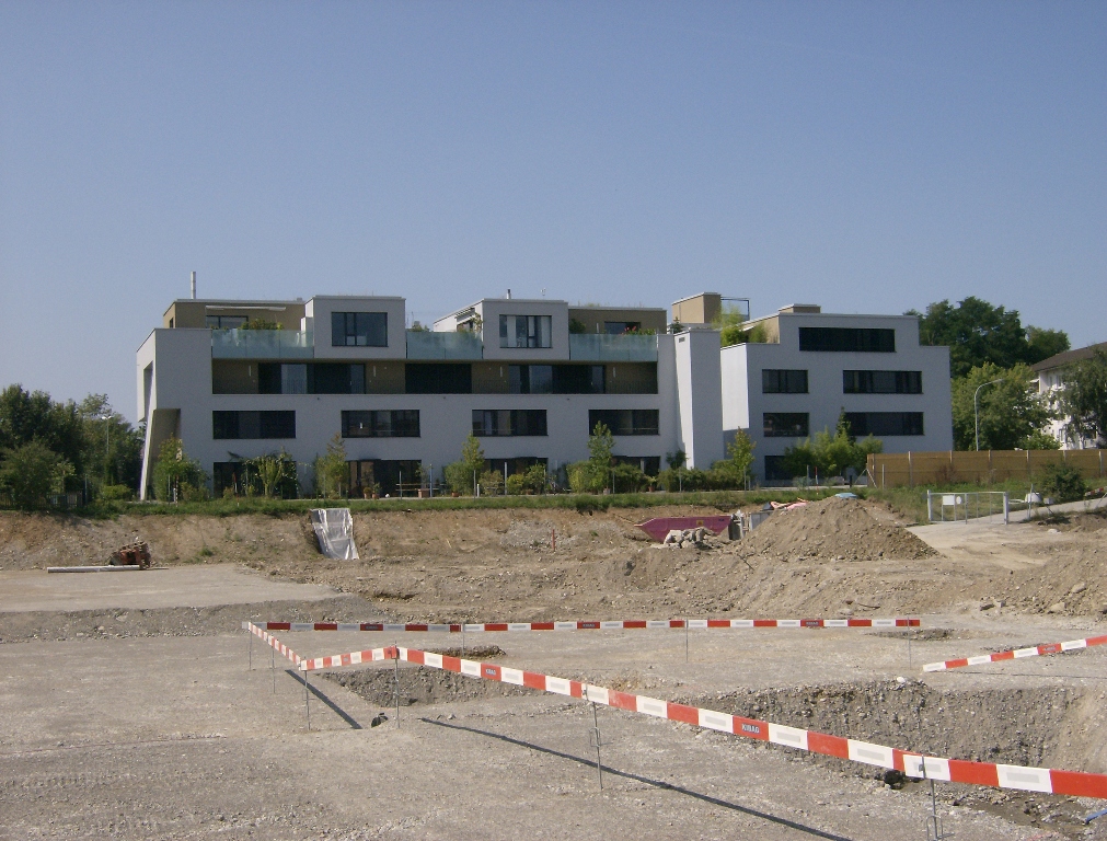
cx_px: 554
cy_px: 420
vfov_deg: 31.8
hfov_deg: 41.1
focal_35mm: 46
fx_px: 1478
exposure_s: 1/971
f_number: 5.1
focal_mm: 7.7
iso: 100
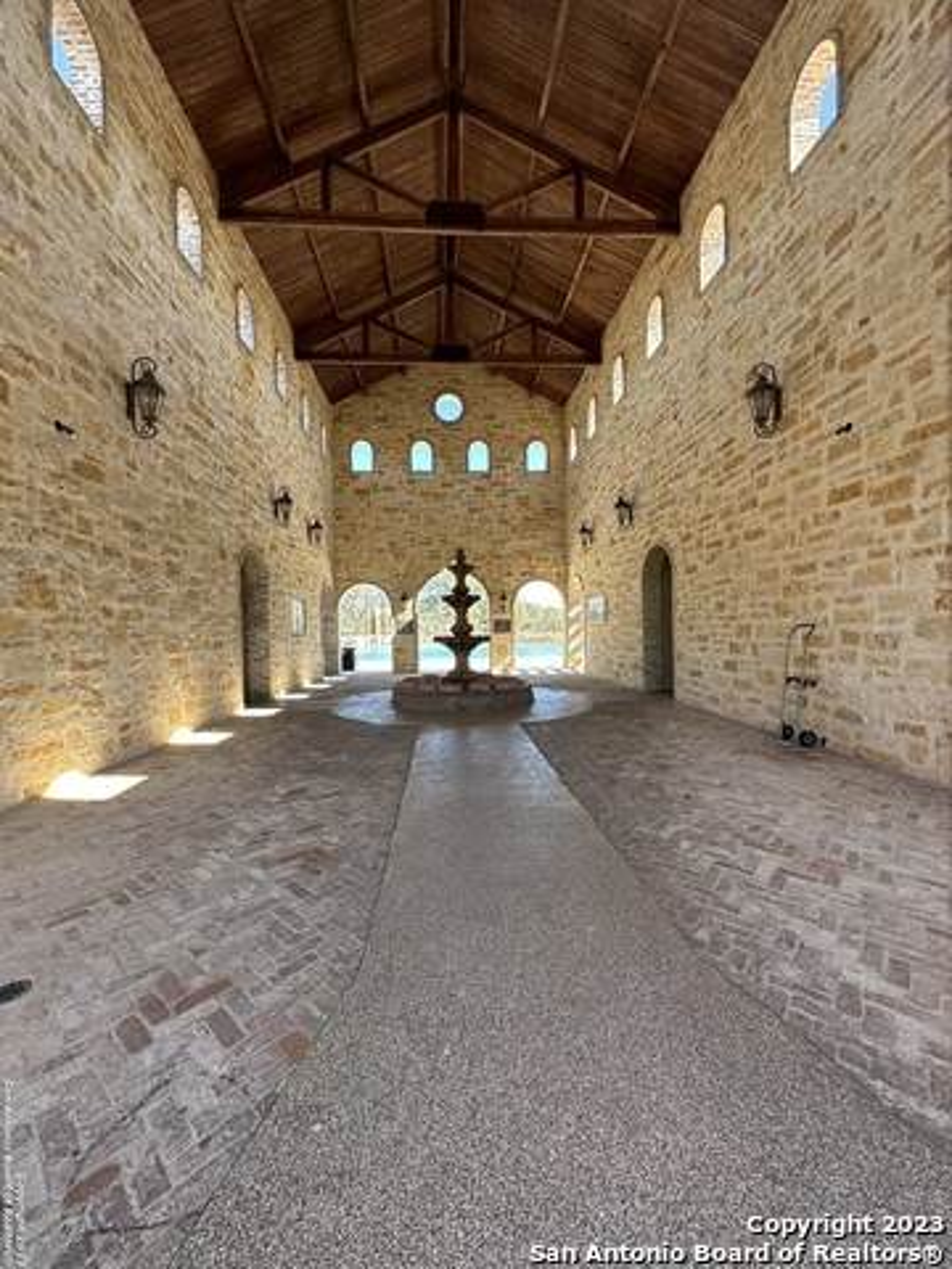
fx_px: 513
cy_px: 634
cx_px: 476
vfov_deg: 102.1
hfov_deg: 85.7
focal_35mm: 14
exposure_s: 1/166
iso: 40
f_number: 2.2
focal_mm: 2.22
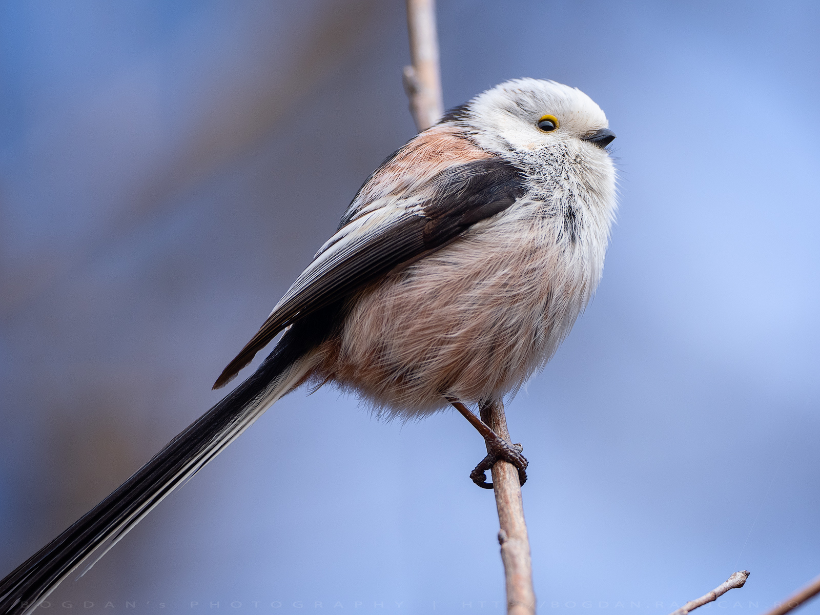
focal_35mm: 841
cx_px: 410
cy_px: 308
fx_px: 19922
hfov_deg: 2.4
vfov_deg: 1.8
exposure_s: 1/400
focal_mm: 420
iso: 320
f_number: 5.6
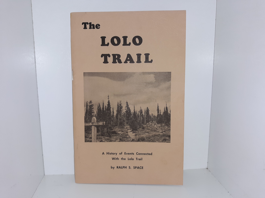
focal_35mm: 28
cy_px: 99
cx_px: 132
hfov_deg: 63.4
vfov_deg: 49.7
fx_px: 214
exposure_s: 1/183
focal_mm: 3.7
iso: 40
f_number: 1.7
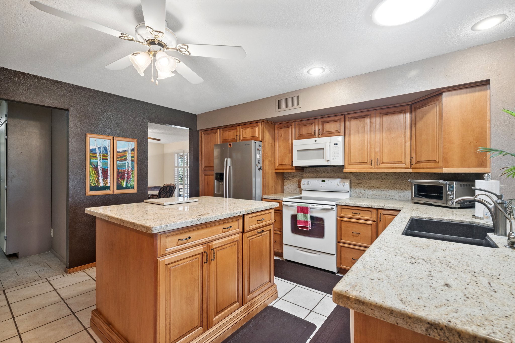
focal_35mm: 16
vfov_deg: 73.7
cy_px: 172
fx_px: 229
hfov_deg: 96.7
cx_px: 258
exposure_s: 1/2
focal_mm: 16
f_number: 8
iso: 320
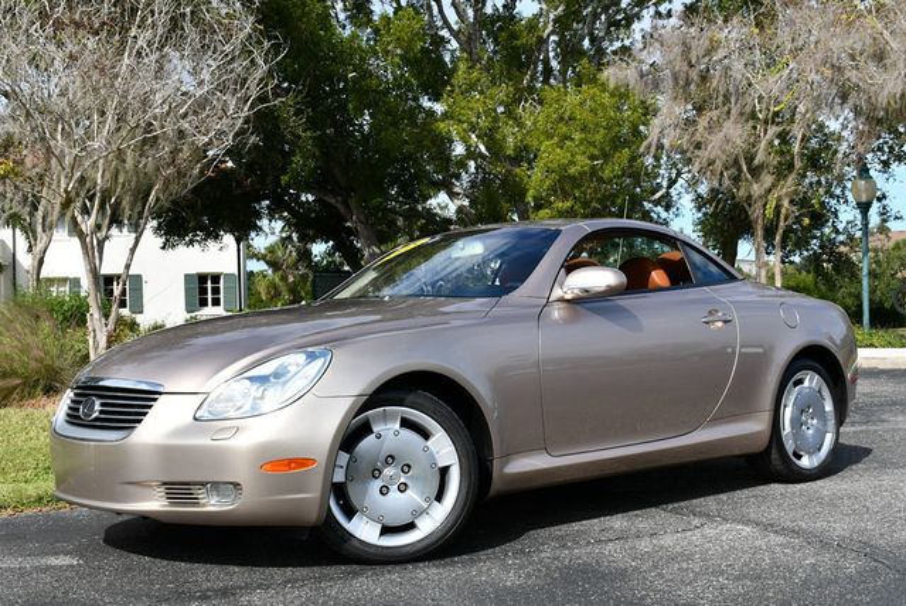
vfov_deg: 28.1
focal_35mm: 48
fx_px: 1209
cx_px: 453
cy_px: 303
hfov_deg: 41.1
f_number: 9
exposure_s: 1/320
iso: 100
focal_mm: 24
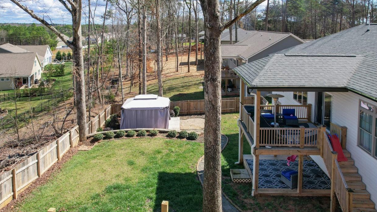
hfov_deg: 76.3
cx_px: 189
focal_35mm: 24
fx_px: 240
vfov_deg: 47.5
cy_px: 123
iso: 140
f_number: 2.8
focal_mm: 8.38
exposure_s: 1/1250
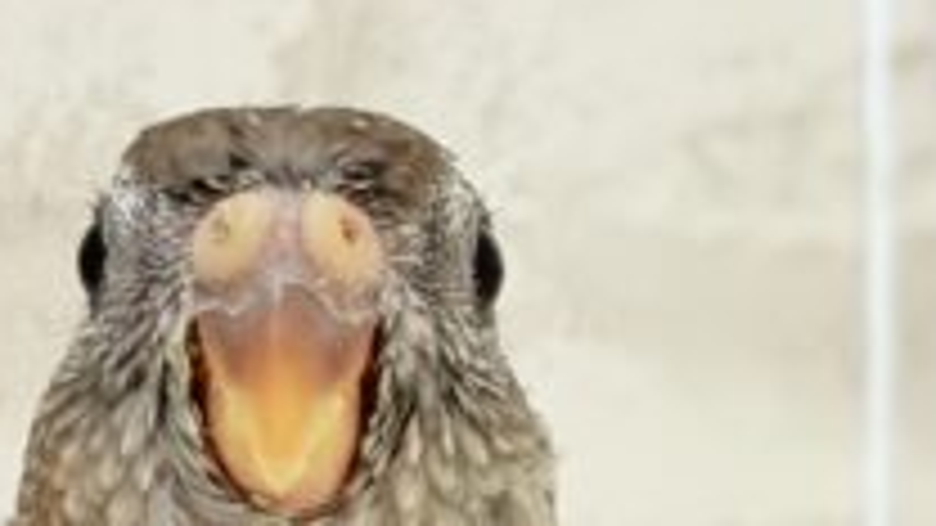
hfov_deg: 12.4
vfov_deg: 6.9
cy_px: 742
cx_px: 446
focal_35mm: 174
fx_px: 4319
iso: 100
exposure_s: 1/100
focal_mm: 5.96
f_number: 1.6
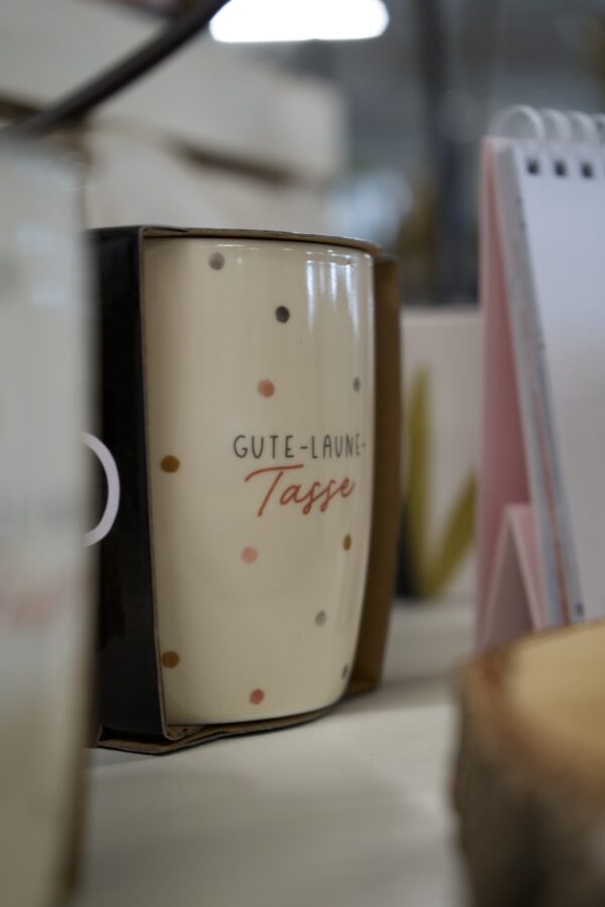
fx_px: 1638
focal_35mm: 65
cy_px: 454
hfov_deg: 20.9
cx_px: 302
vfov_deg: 31.0
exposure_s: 1/10
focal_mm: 65
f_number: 5.6
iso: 320
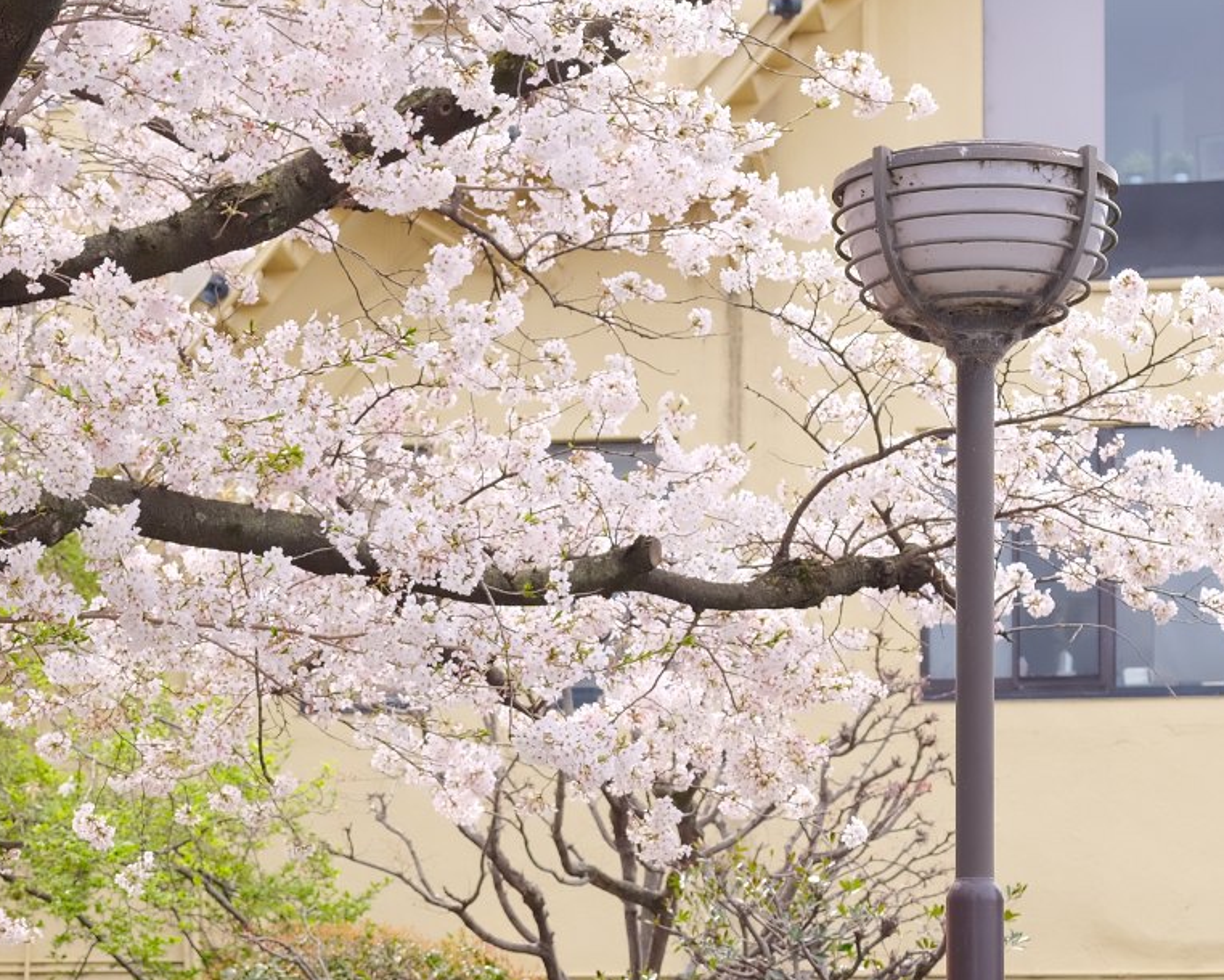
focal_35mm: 123
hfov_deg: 15.6
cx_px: 380
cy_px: 1086
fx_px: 4457
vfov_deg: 12.3
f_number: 5.6
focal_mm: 45
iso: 250
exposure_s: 1/200
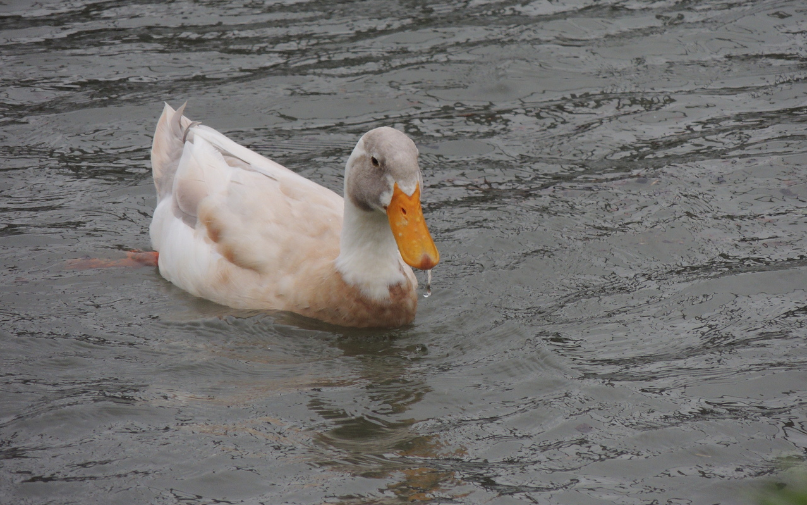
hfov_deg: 2.6
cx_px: 404
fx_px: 17528
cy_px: 217
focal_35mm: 797
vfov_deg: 1.6
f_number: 5.1
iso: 280
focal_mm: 133.7
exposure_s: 1/1000
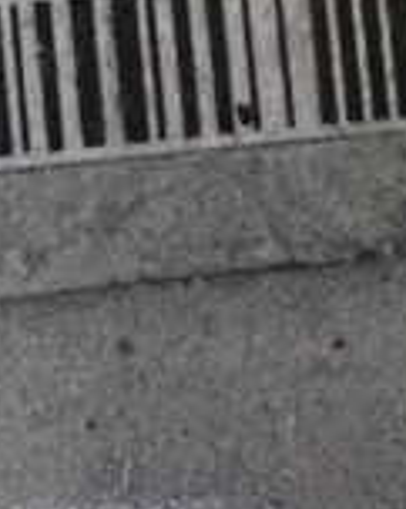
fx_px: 5469
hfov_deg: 4.2
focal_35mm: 363
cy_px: -144
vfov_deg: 5.3
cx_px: 336
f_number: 4.7
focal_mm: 16.79
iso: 6400
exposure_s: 1/40
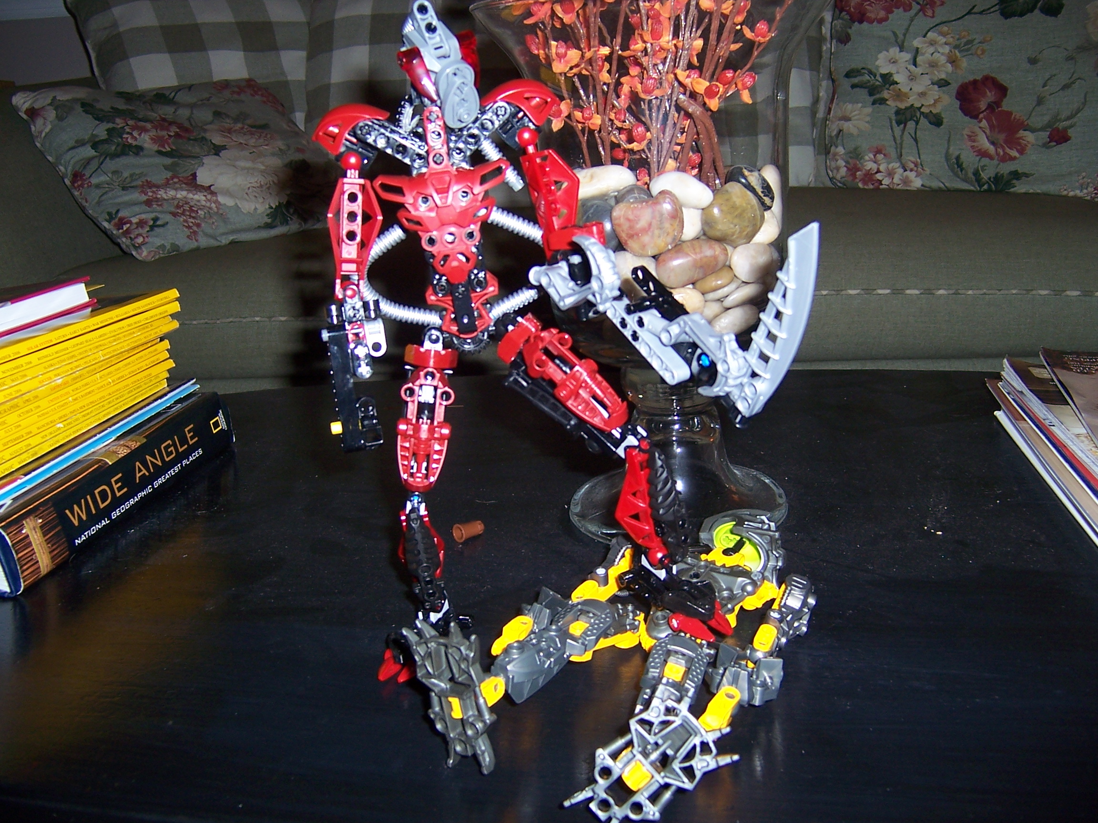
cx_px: 549
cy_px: 412
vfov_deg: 42.9
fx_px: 1047
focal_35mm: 33
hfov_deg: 55.4
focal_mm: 5.5
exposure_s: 1/60
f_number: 2.8
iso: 80
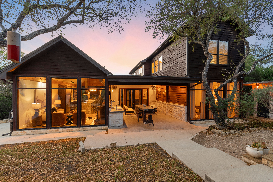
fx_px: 121
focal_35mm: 16
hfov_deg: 96.7
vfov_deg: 73.7
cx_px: 136
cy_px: 91
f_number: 8
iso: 800
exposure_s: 1/1.67
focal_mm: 16
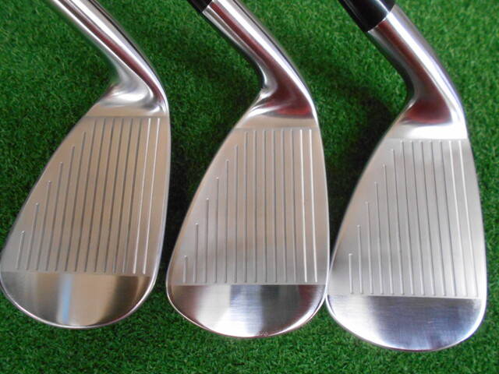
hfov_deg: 67.3
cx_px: 250
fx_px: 375
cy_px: 187
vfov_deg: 53.1
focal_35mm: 26
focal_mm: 4.6
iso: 800
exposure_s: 1/50
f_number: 3.2
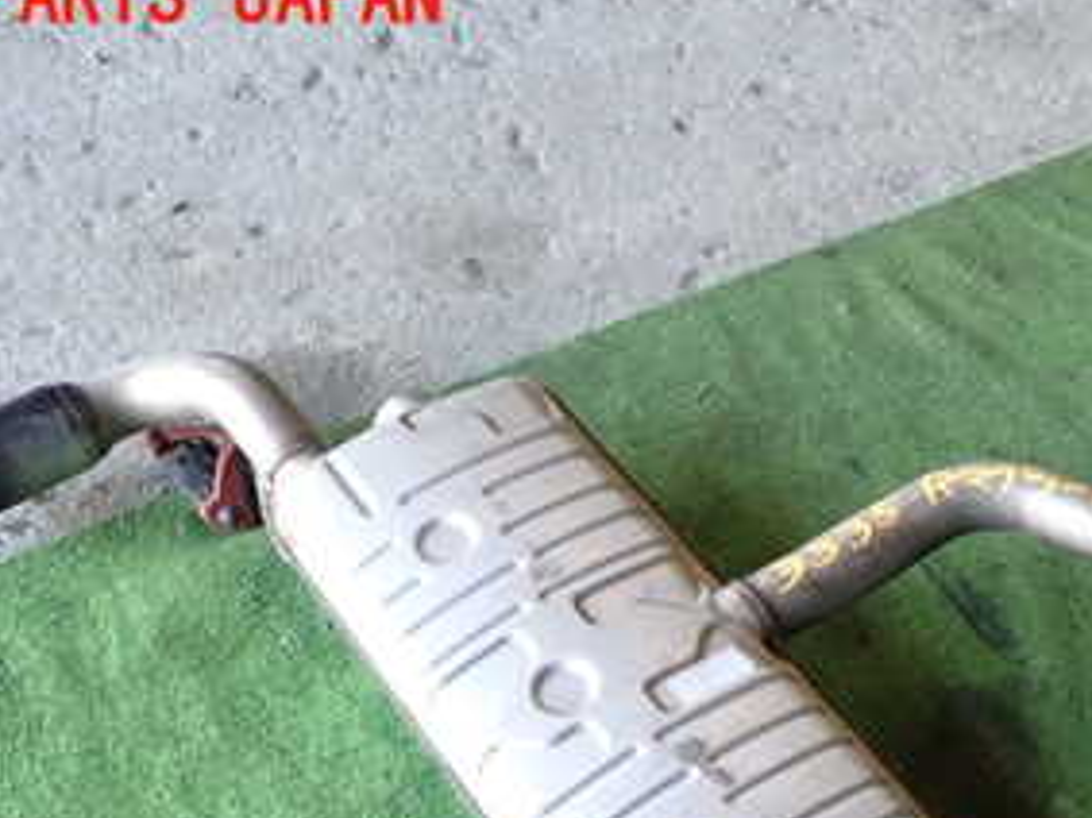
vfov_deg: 26.1
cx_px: 899
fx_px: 1671
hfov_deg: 34.9
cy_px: 818
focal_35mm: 53
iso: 200
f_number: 2
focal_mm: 4.5
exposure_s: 1/60
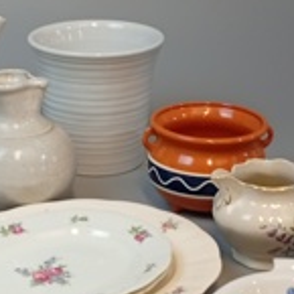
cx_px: 59
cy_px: 170
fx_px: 951
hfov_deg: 17.4
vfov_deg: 17.6
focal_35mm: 99
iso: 177
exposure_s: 1/33.3
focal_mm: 3.98
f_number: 1.8
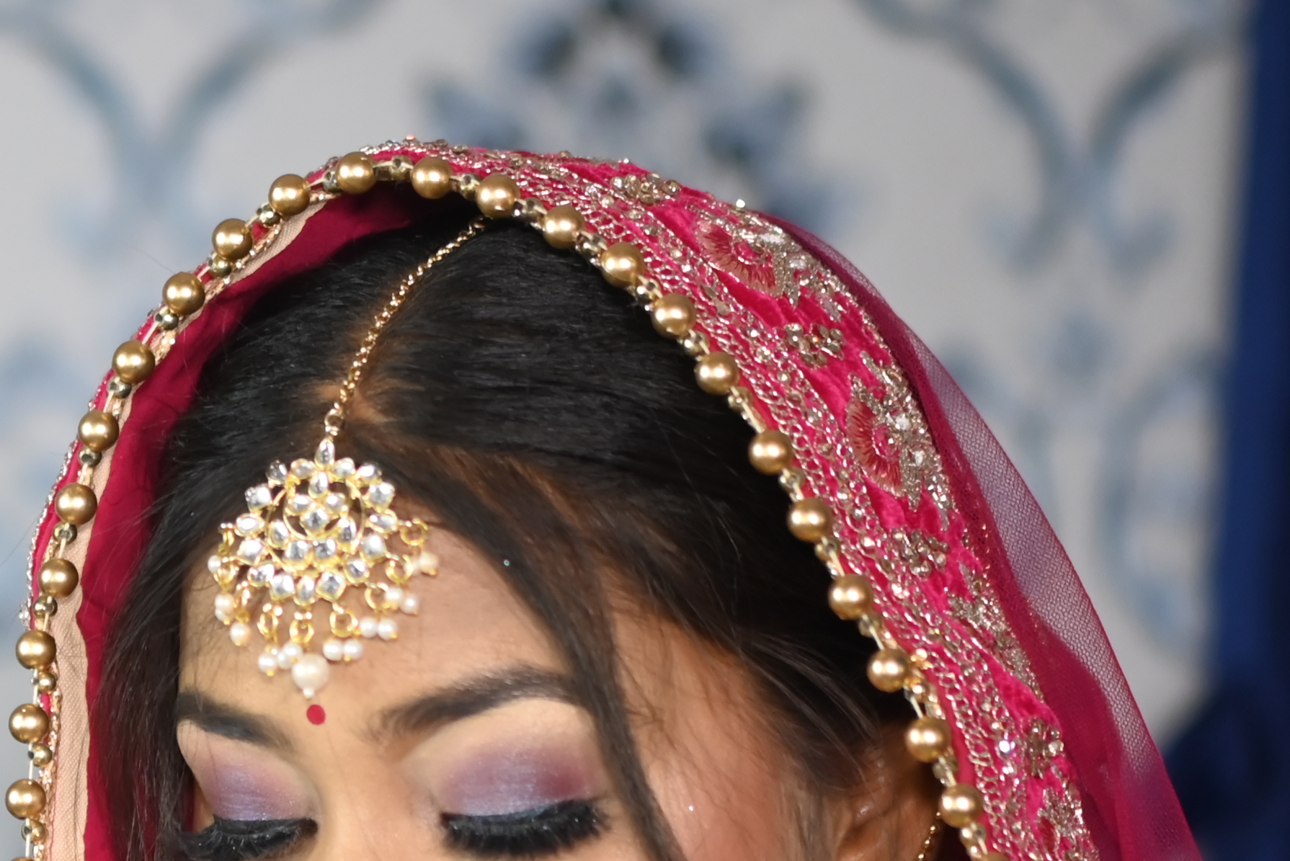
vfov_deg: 8.1
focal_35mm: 168
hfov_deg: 11.9
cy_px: 968
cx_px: -365
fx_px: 6022
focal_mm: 50
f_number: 1.8
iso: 800
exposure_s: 1/320
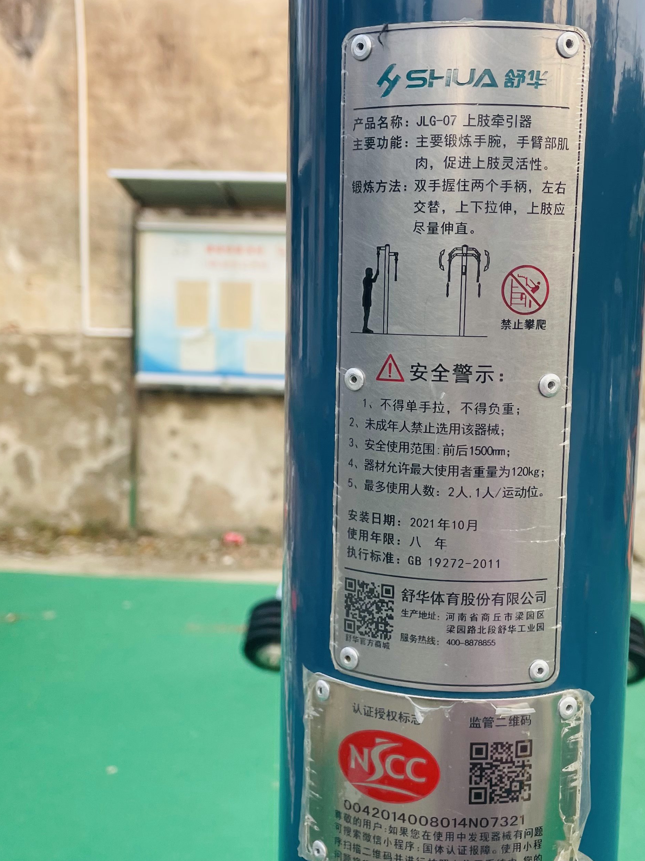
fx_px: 1043
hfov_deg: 34.3
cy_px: 439
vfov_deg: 44.8
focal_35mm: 42
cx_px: 358
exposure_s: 1/178
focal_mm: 4.2
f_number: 1.6
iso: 32
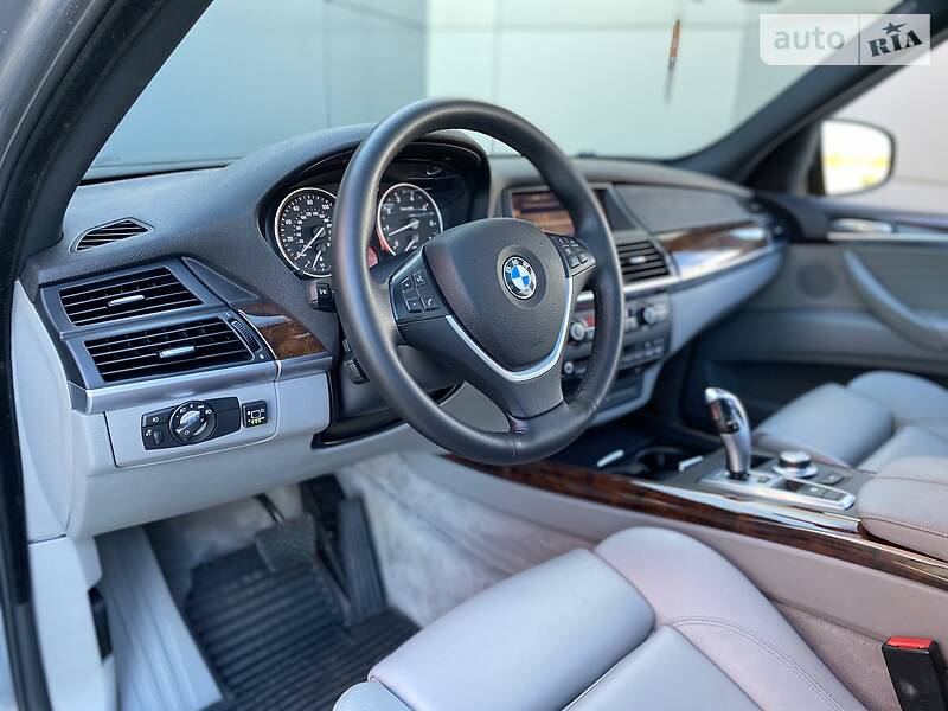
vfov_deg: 53.1
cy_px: 356
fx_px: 712
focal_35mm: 26
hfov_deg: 67.3
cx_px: 474
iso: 125
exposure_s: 1/101
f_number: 1.8
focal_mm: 4.2
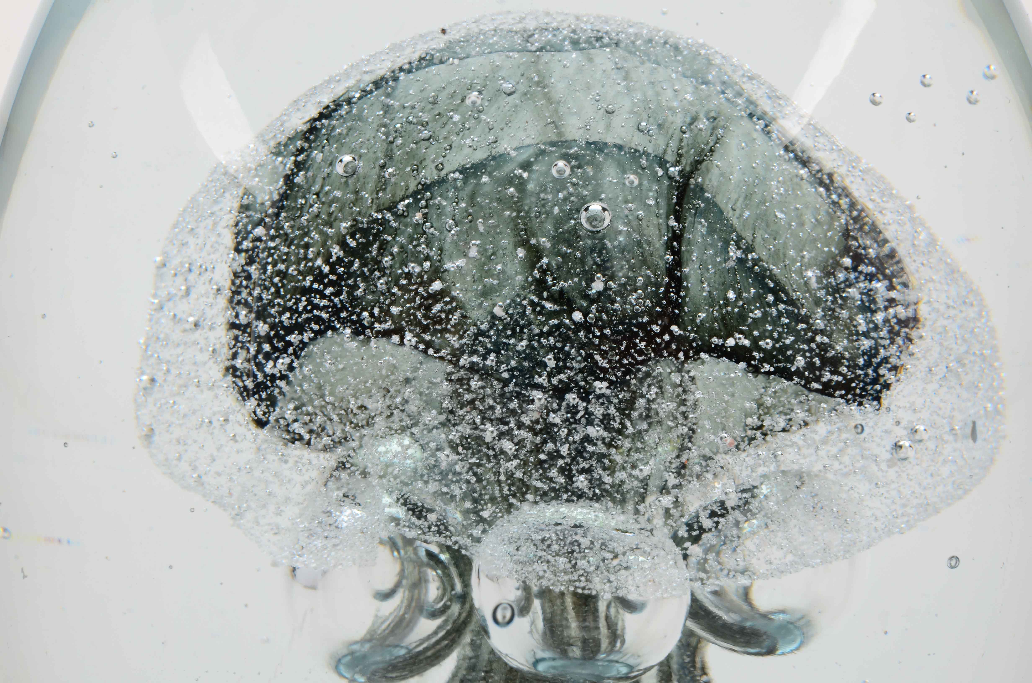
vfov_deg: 16.5
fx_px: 2360
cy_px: 342
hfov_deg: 24.7
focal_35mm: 82
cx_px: 516
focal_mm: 55
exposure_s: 1/160
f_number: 25
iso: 100
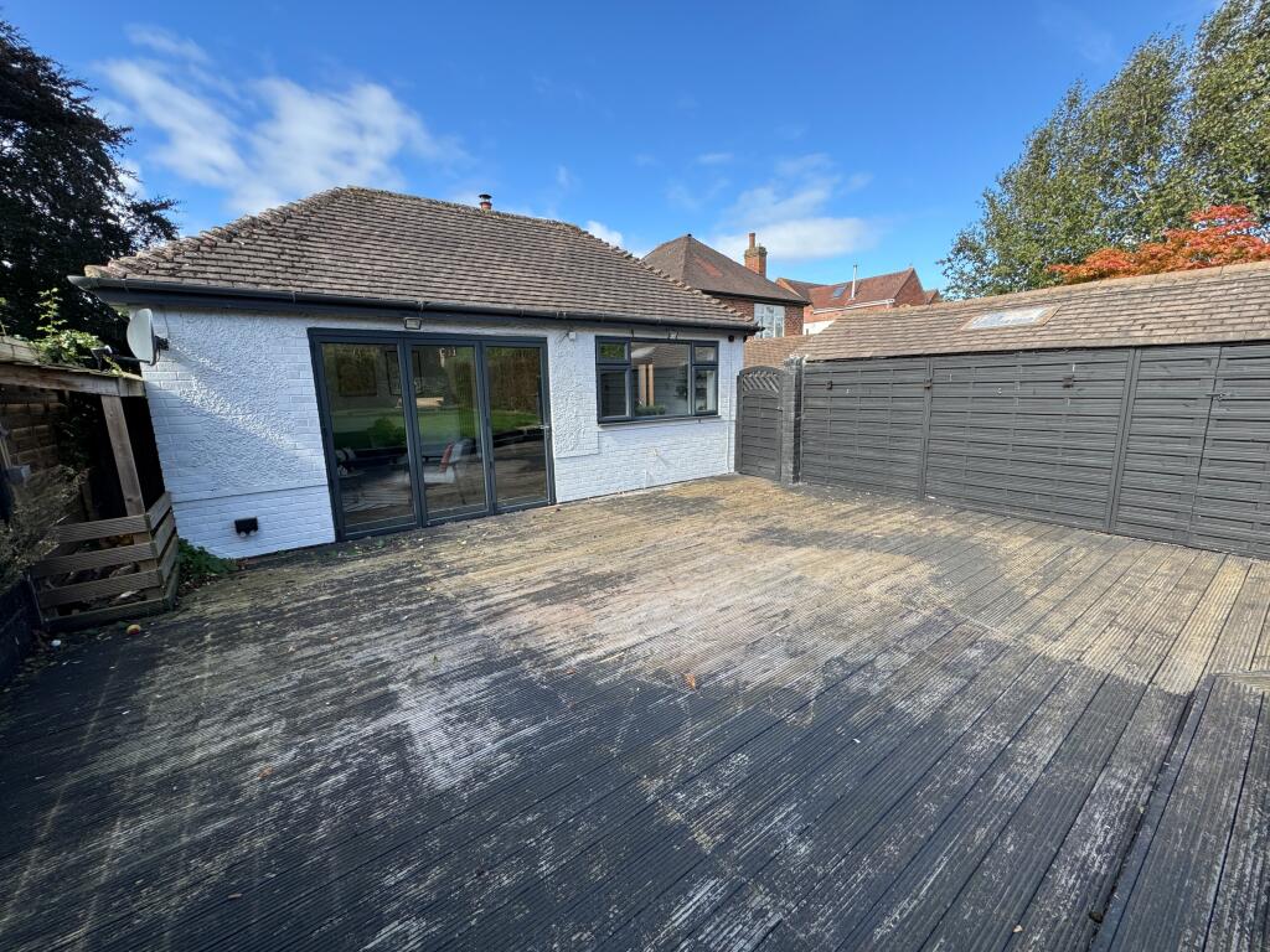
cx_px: 635
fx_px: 514
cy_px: 476
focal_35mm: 14
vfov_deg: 85.7
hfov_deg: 102.1
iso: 40
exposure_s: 1/443
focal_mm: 2.22
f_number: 2.2
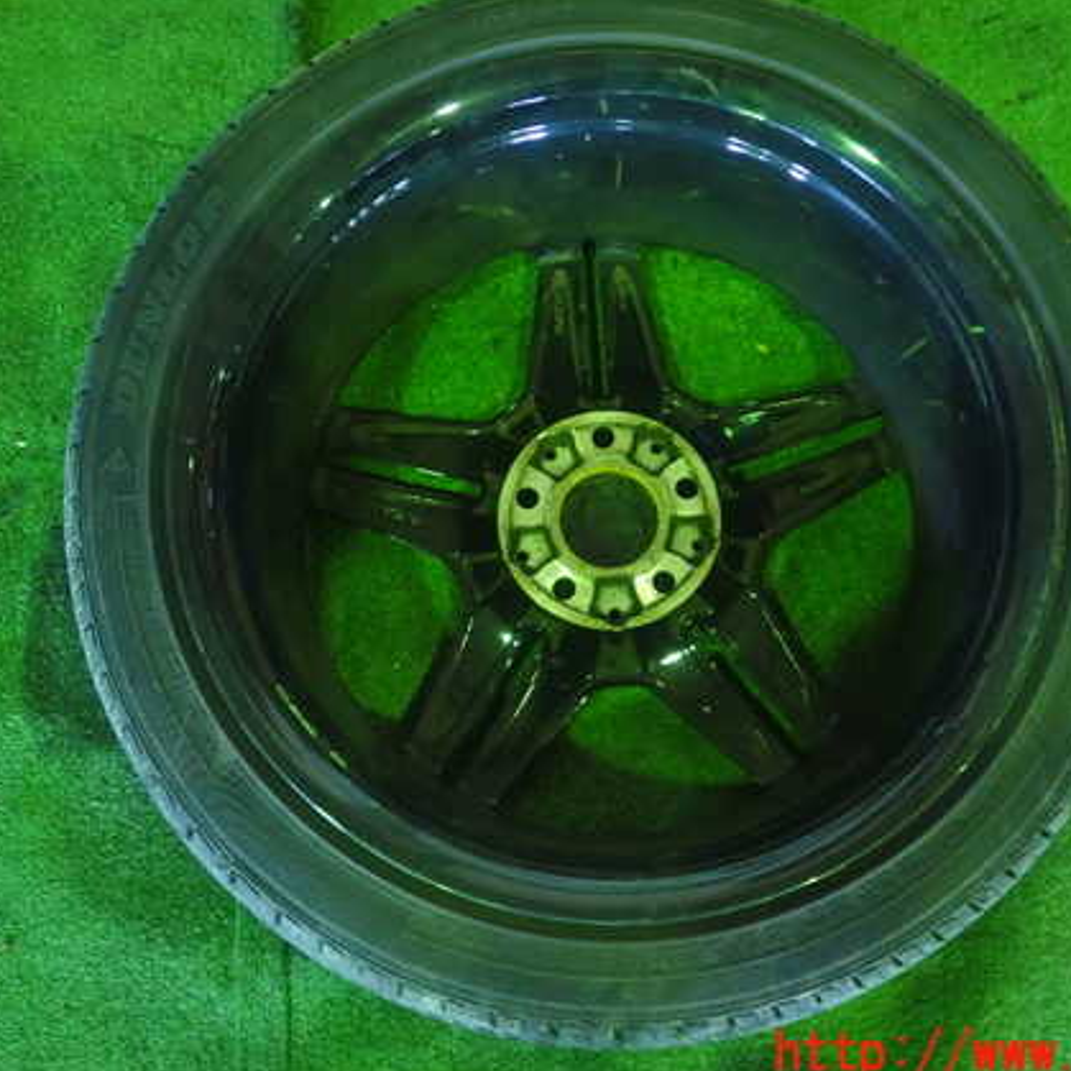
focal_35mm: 38
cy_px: 511
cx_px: 585
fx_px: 1330
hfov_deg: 43.8
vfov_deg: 43.8
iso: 800
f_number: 2.3
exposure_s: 1/13
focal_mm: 5.5
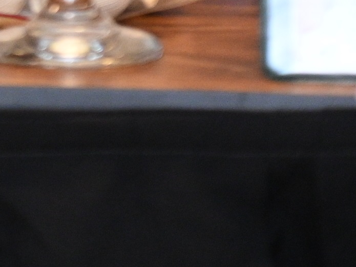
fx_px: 9655
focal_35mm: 939
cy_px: -495
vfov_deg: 1.6
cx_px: -791
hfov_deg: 2.1
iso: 2000
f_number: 4
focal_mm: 150
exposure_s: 1/160
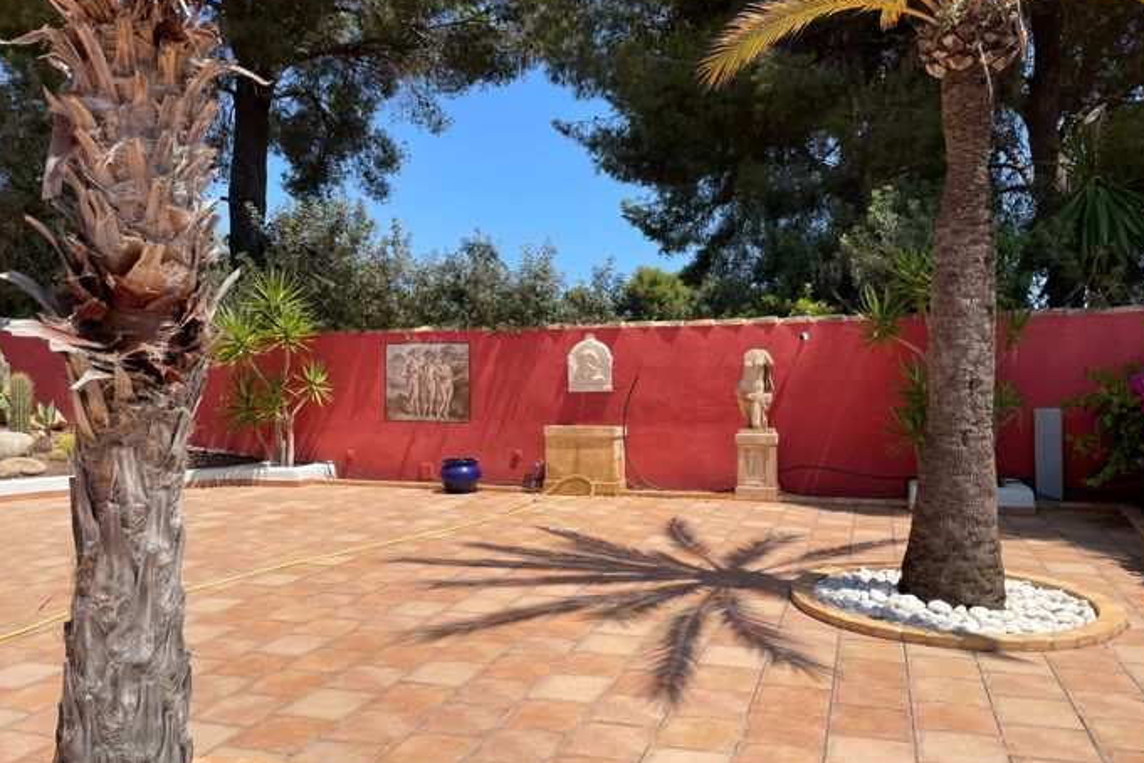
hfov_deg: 65.5
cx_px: 577
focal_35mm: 28
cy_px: 420
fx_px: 890
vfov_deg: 46.3
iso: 32
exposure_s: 1/3509
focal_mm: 4.2
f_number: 1.6
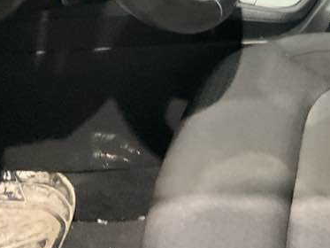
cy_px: -43
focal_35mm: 88
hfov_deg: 20.5
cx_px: 419
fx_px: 839
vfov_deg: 16.2
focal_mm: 3
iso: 500
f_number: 1.8
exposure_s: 1/30
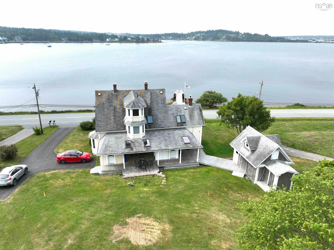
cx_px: 167
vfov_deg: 56.8
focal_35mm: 24
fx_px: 231
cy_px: 125
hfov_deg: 71.6
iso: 100
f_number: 2.8
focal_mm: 12.29
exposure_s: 1/1600
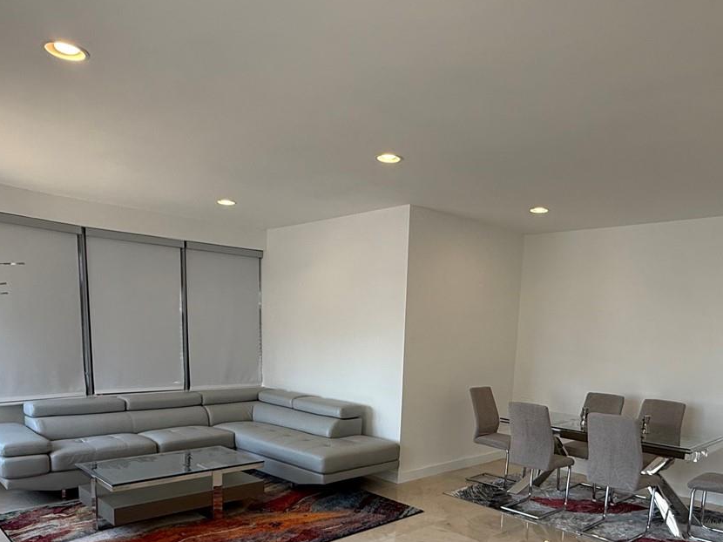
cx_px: 382
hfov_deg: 65.3
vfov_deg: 48.9
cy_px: 420
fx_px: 564
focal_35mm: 27
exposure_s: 1/120
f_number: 2.2
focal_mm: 2.22
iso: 100
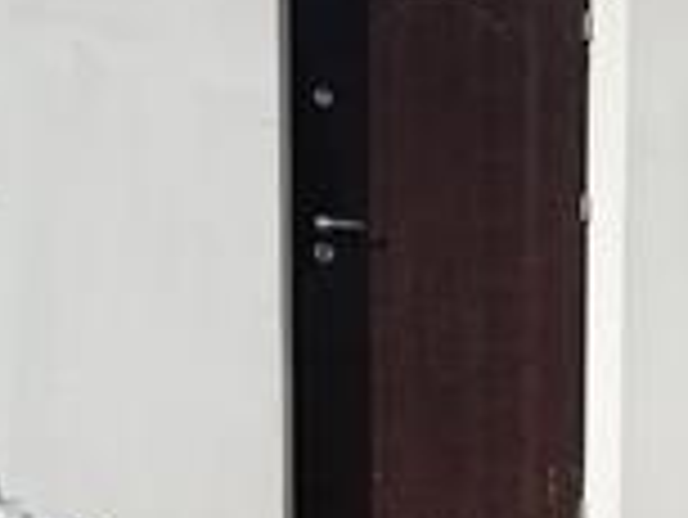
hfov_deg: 23.7
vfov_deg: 18.1
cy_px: 601
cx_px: 719
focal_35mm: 78
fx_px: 1551
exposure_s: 1/1538
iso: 50
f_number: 2.2
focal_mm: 3.81
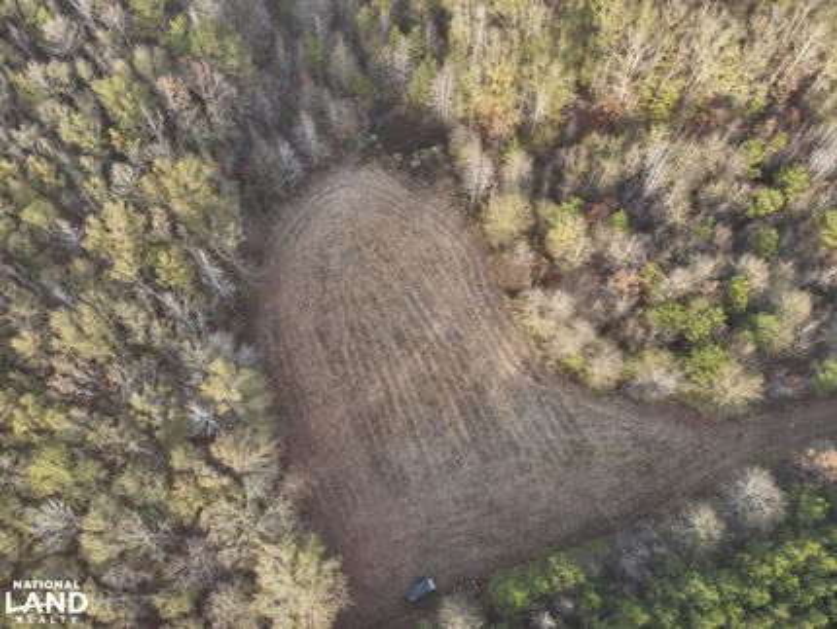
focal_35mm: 24
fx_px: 581
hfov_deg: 71.6
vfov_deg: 56.9
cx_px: 418
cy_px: 314
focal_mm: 4.4
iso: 100
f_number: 2.8
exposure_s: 1/125
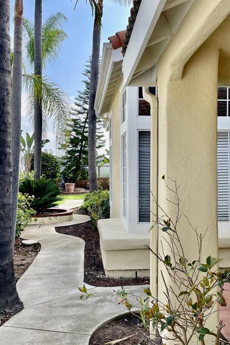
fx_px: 354
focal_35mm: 37
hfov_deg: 35.9
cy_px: 169
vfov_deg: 51.9
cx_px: 123
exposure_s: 1/1575
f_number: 1.6
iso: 32
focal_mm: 4.2
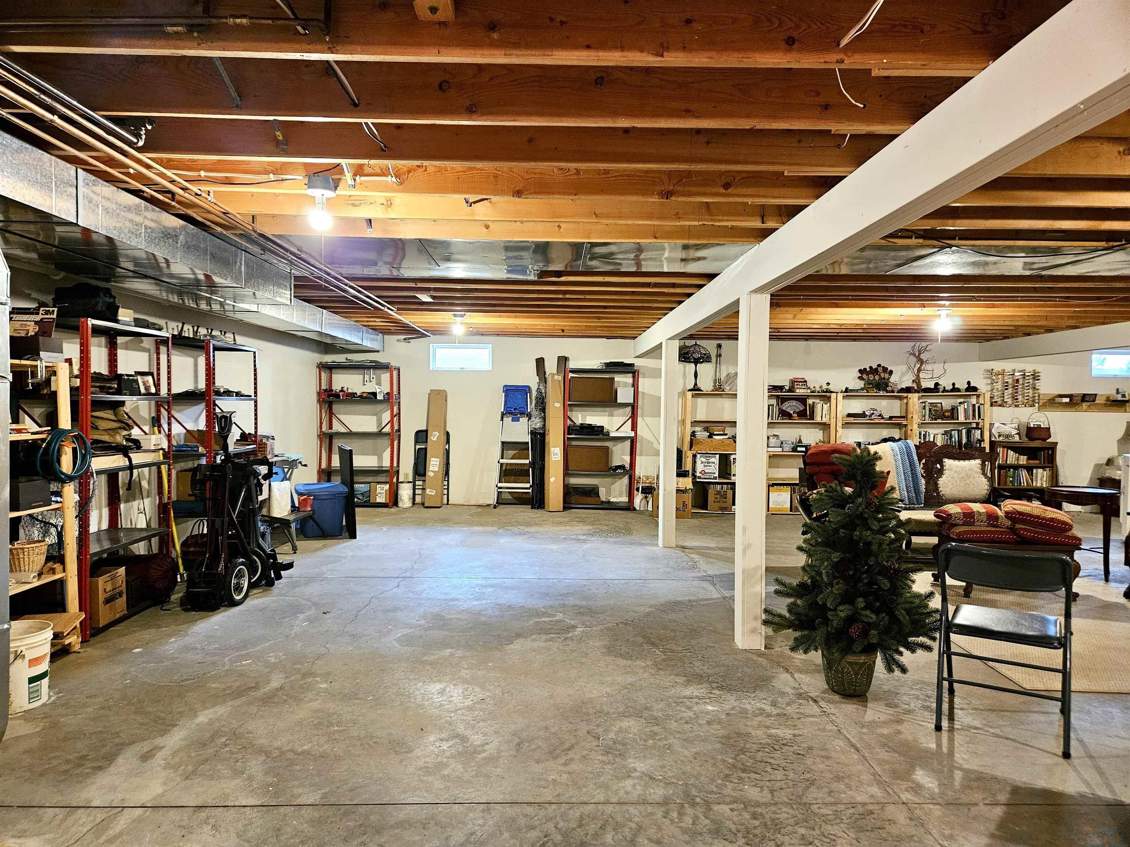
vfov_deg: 58.9
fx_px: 751
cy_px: 424
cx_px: 565
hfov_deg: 73.9
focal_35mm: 23
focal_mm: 5.4
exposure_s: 1/30
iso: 500
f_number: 1.8
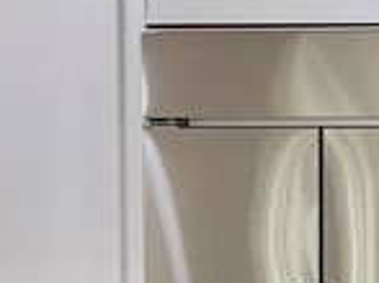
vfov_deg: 8.8
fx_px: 1827
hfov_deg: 11.5
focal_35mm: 167
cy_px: 352
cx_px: 513
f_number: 1.78
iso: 80
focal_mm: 6.76
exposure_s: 1/305
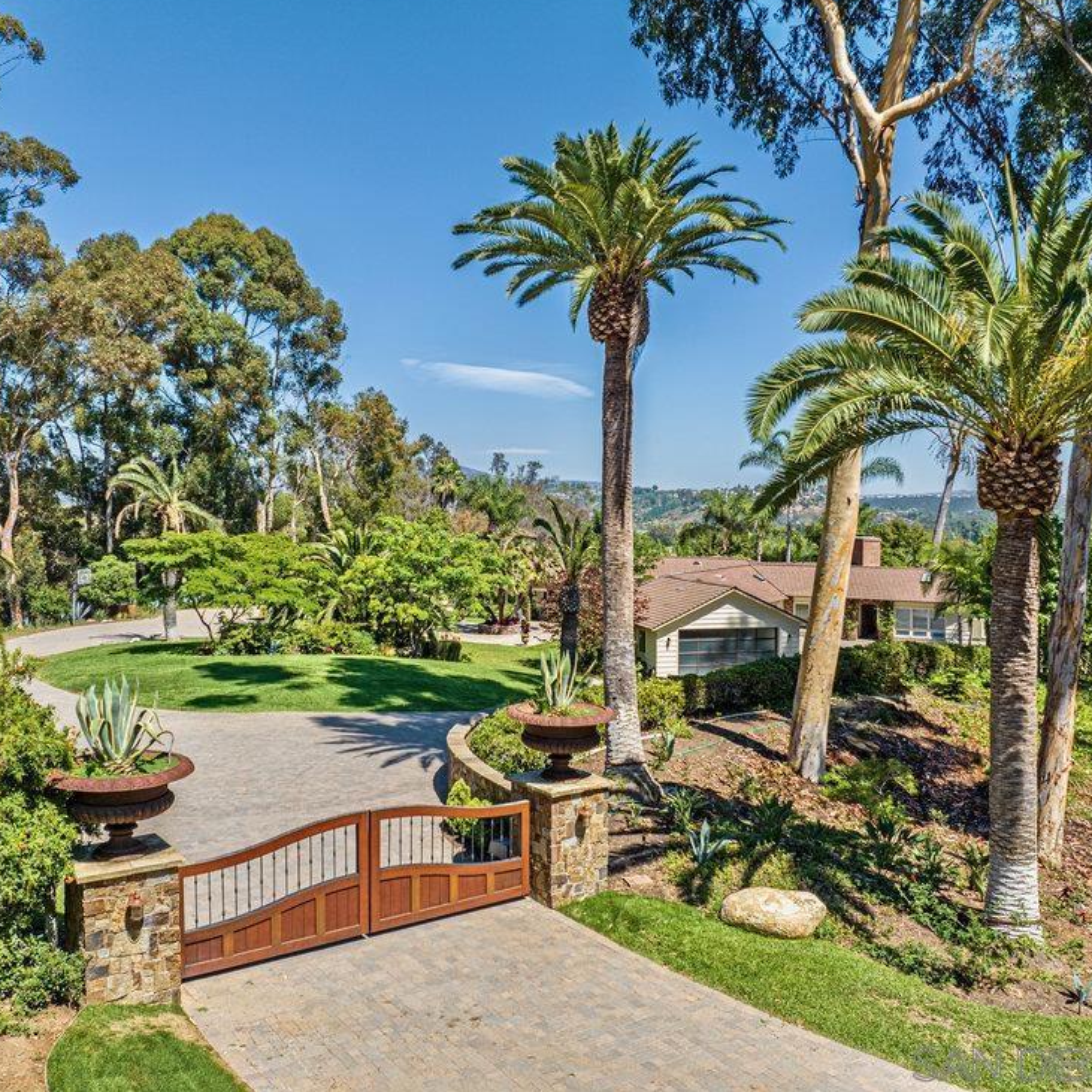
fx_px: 1035
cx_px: 524
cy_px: 537
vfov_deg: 55.6
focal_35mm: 29
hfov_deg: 55.6
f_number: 2.8
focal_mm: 12.29
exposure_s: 1/1250
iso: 100
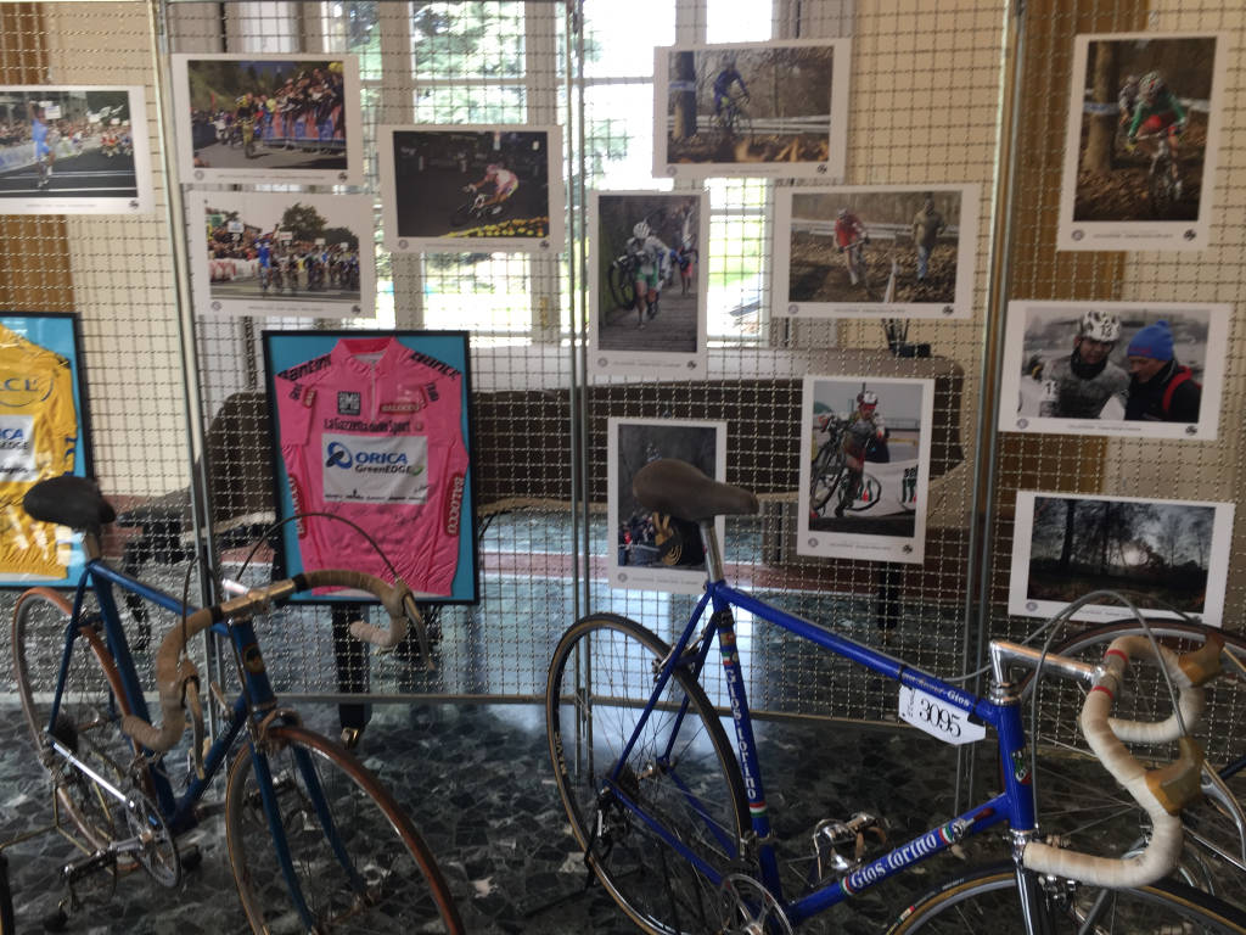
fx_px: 1044
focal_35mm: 29
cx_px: 623
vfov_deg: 48.2
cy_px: 468
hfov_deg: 61.7
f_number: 2.2
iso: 40
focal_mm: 4.15
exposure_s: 1/50
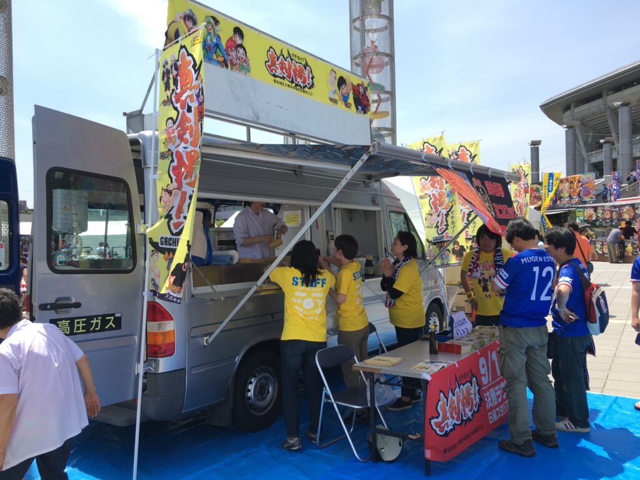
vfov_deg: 48.2
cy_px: 240
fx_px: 536
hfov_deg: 61.7
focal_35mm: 29
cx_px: 320
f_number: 2.2
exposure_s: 1/801
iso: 25
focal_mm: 4.15
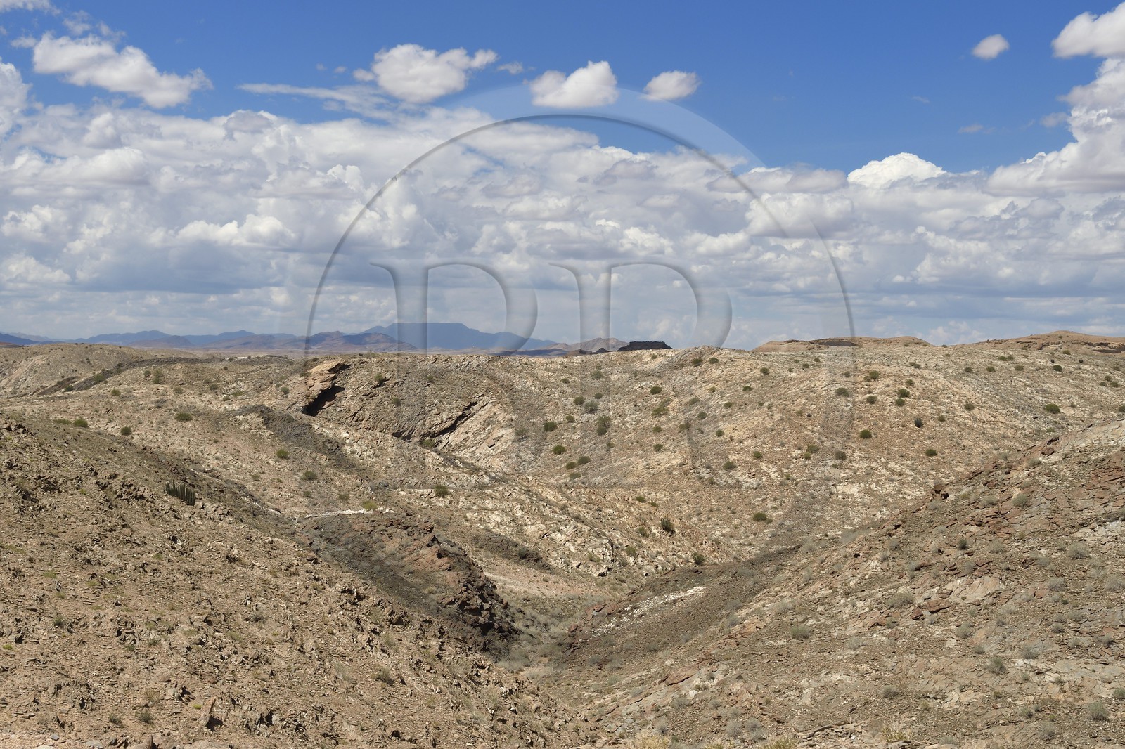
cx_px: 562
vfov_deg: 28.1
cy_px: 374
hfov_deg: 41.1
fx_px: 1500
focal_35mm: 48
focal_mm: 48
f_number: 6.3
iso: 400
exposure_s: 1/3200
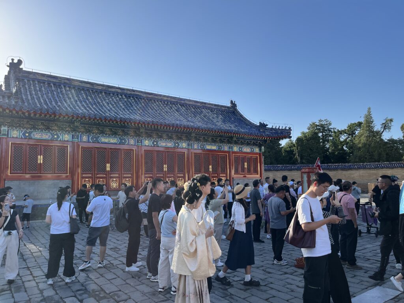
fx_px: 303
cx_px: 202
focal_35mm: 26
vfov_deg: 53.1
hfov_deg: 67.3
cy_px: 152
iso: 50
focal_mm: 5.1
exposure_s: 1/1992
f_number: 1.6
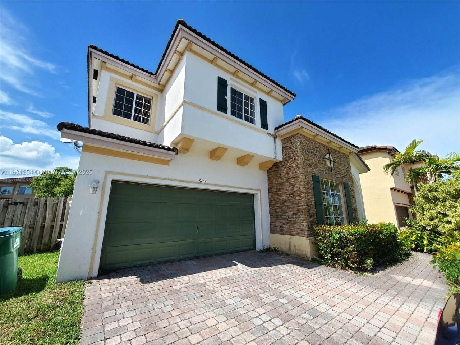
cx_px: 230
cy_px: 172
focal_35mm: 13
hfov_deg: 106.2
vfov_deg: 89.9
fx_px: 173
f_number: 2.2
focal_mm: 1.8
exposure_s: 1/909
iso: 50
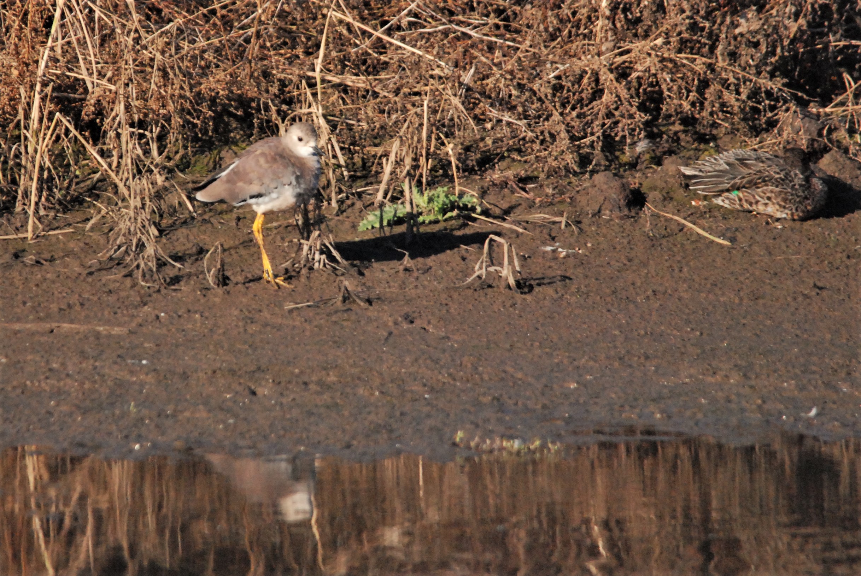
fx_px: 17957
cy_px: 288
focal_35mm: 750
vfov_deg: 1.8
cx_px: 430
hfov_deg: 2.7
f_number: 7.1
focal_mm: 500
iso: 1600
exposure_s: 1/3200
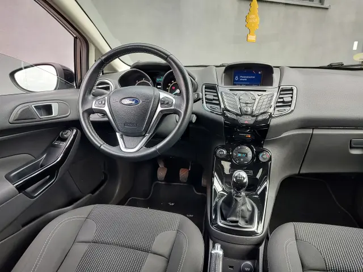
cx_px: 182
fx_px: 241
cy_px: 136
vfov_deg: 58.9
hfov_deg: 73.9
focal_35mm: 23
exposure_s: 1/172
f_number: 1.8
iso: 100
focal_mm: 5.56
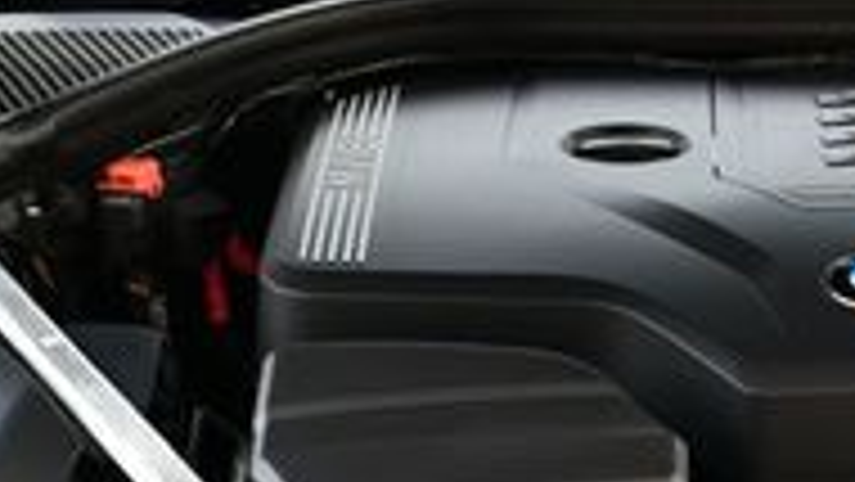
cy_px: 734
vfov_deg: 9.3
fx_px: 2880
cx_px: 778
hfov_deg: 16.6
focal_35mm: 127
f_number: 4
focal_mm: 18
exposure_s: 1/60
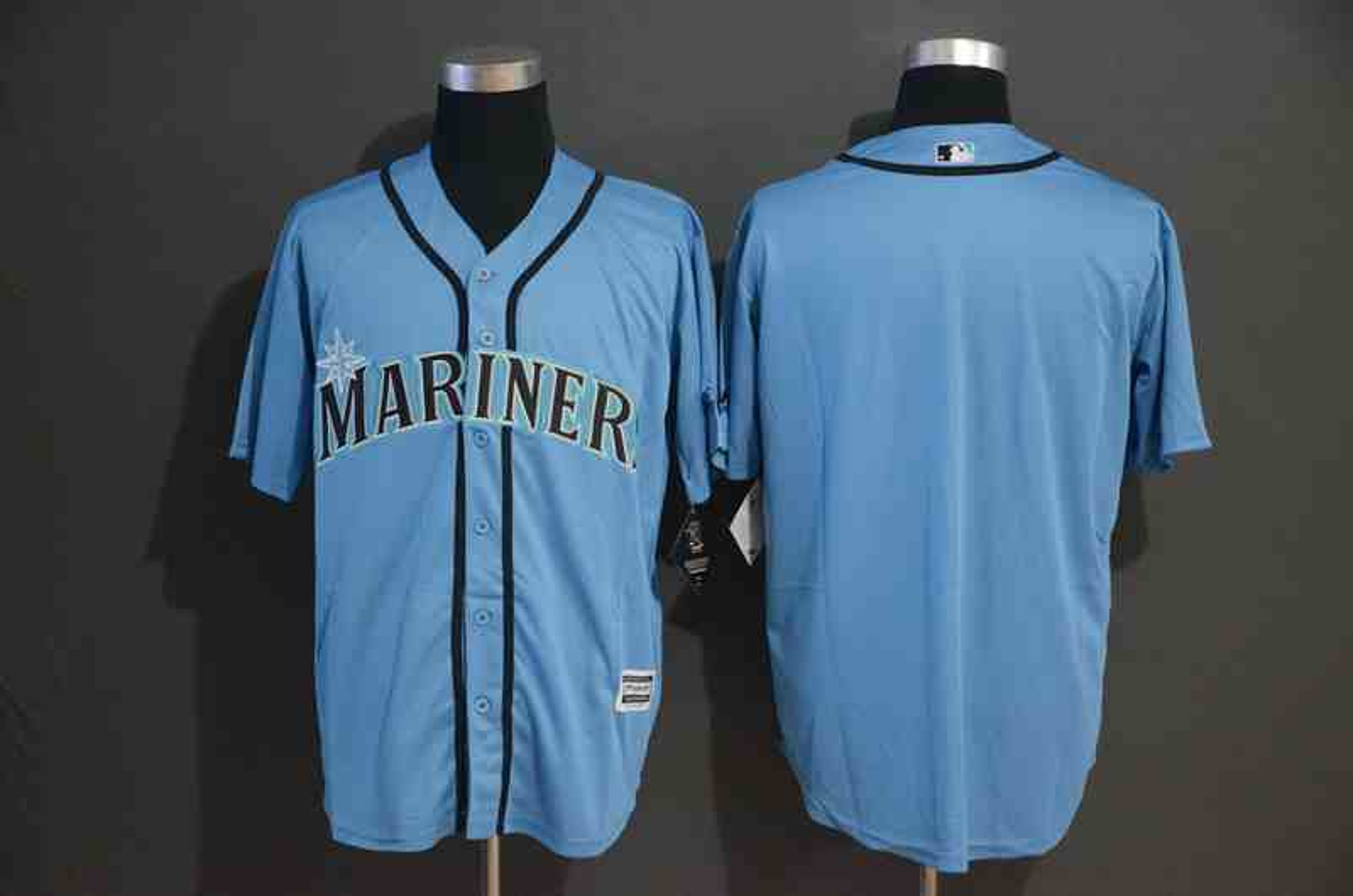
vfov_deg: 17.4
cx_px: 676
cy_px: 448
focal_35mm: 78
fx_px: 2926
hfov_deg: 26.0
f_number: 4.8
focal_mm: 52
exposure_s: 1/30
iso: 4000
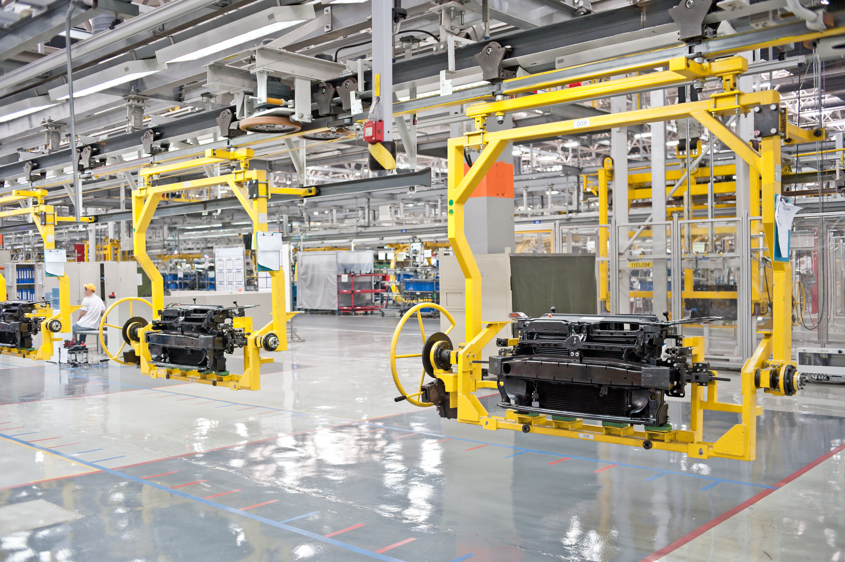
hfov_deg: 54.5
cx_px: 422
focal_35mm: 35
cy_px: 281
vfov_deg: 37.8
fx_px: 821
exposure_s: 1/60
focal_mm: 35
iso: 800
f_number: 2
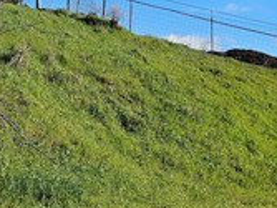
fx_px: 704
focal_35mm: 88
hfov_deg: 21.7
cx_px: 23
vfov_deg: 16.8
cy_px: 93
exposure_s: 1/912
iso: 10
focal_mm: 6.3
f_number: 1.7
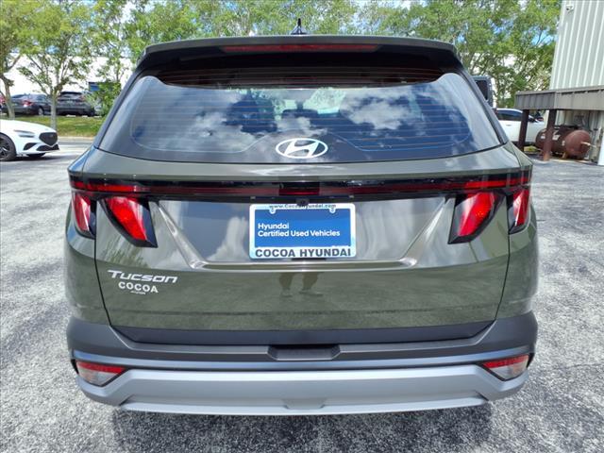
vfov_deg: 51.4
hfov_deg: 65.3
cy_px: 226
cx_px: 302
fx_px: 471
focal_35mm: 27
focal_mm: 3.58
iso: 40
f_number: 1.9
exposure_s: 1/909
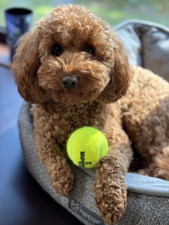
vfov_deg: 39.7
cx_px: 84
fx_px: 312
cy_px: 112
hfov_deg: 30.3
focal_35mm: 48
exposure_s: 1/100
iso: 80
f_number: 1.78
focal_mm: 6.76
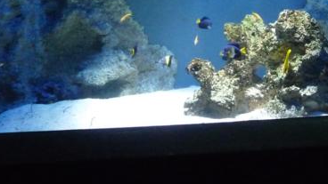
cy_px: -42
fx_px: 557
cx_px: 320
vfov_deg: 17.8
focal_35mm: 64
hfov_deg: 30.7
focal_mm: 4.8
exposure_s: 1/25
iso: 800
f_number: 2.8
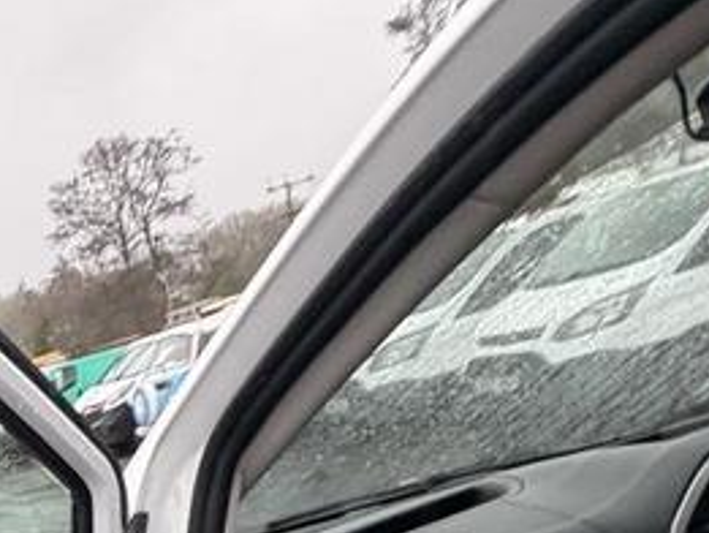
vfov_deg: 23.6
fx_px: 984
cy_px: 816
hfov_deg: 31.8
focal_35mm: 48
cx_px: -177
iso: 320
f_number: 2.2
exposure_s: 1/60
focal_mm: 2.22
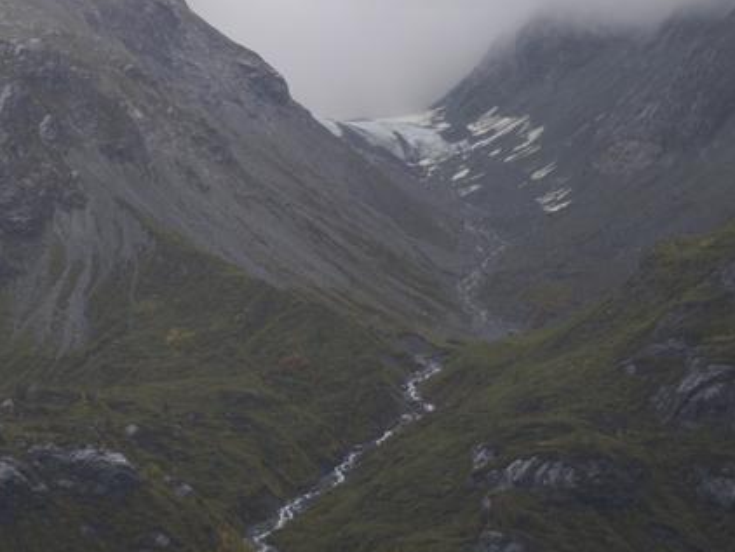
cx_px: 192
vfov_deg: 11.0
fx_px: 2847
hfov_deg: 14.7
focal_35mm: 134
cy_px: 73
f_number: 1.6
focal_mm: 6.57
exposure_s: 1/604
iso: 50
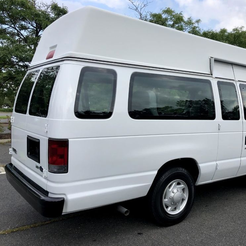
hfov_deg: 47.7
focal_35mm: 34
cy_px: 123
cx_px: 164
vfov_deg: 48.5
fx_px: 273
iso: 20
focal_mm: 4
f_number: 1.8
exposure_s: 1/1389
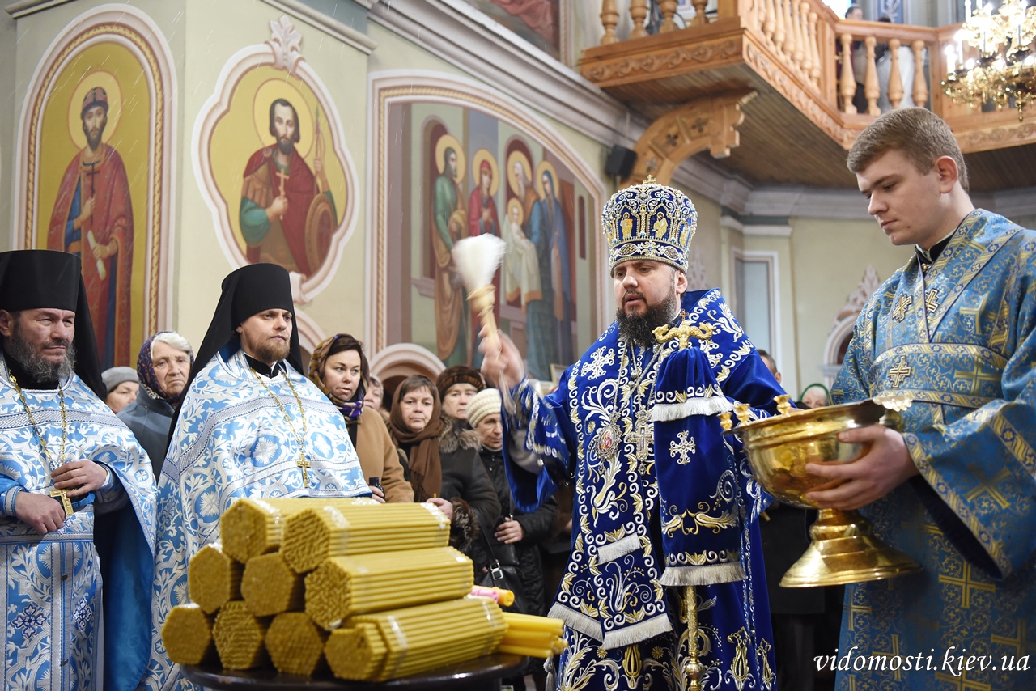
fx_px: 1094
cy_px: 346
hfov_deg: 50.7
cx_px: 518
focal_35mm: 38
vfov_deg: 35.1
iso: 2200
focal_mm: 38
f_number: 2.8
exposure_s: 1/50
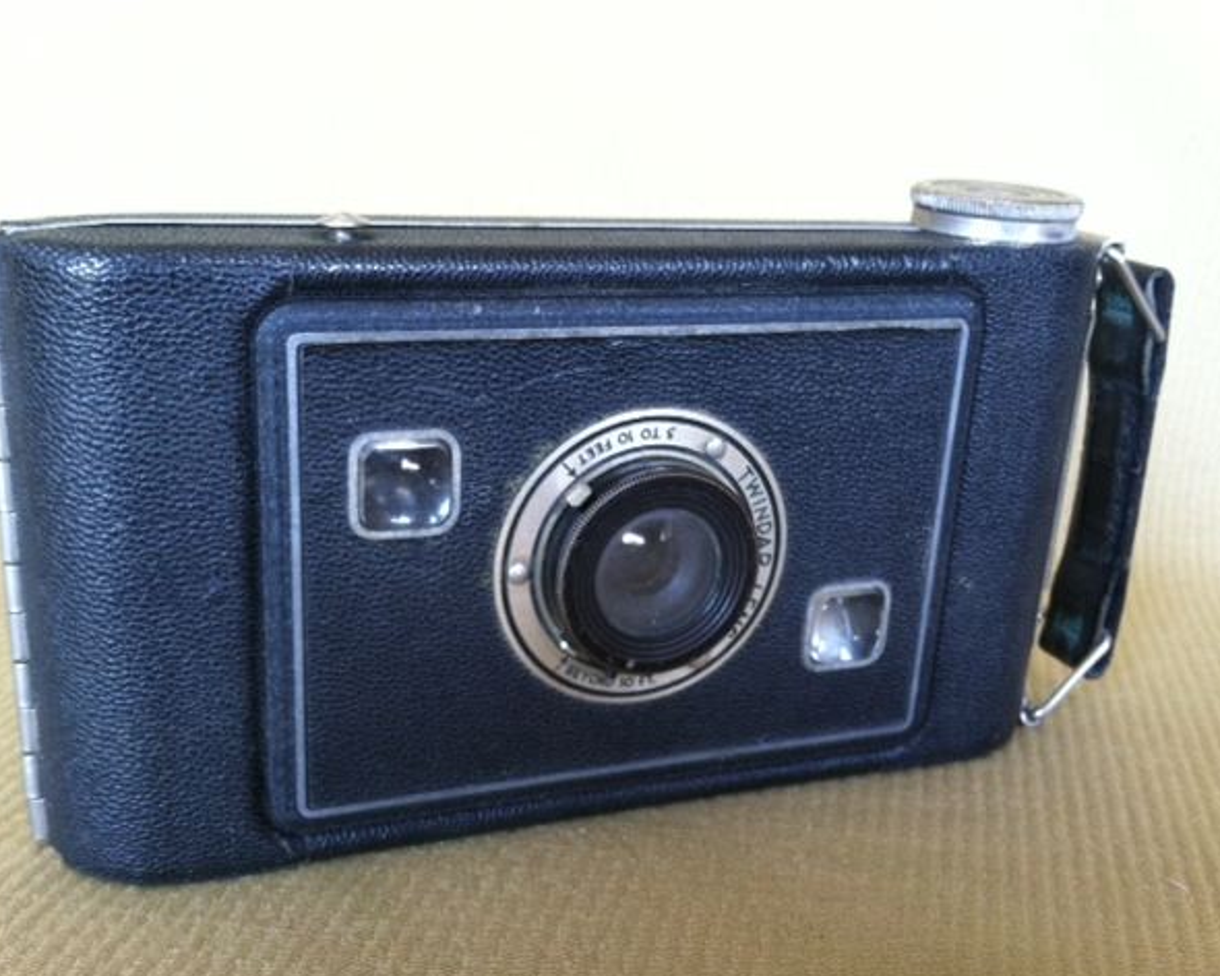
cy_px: 492
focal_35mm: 37
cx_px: 606
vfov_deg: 40.1
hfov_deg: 49.1
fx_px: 1336
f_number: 2.8
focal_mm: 3.85
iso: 100
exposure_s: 1/15
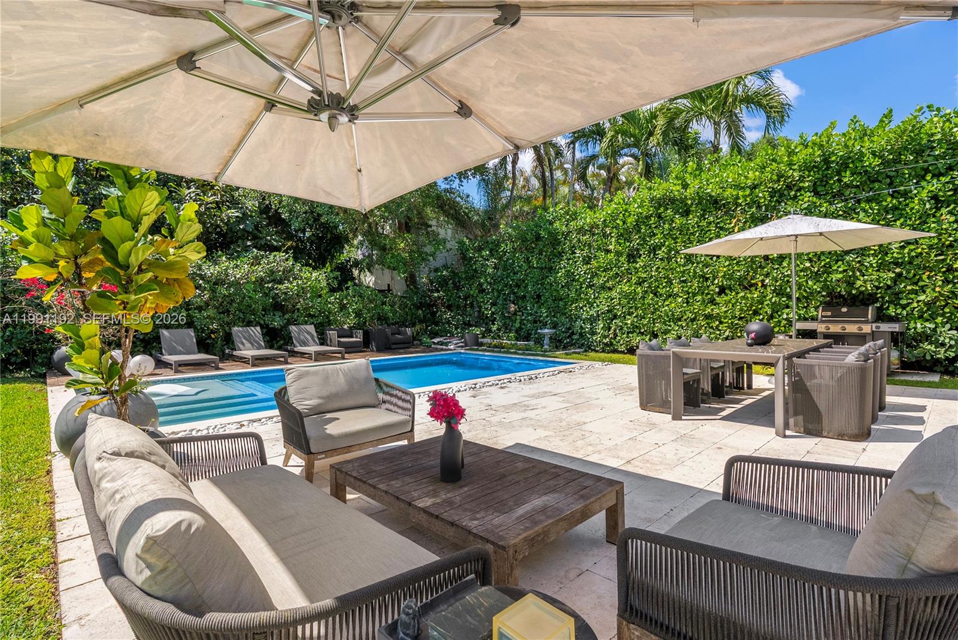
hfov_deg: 93.3
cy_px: 320
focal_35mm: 17
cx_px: 479
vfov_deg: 70.5
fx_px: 453
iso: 100
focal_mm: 17
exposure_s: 1/160
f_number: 8
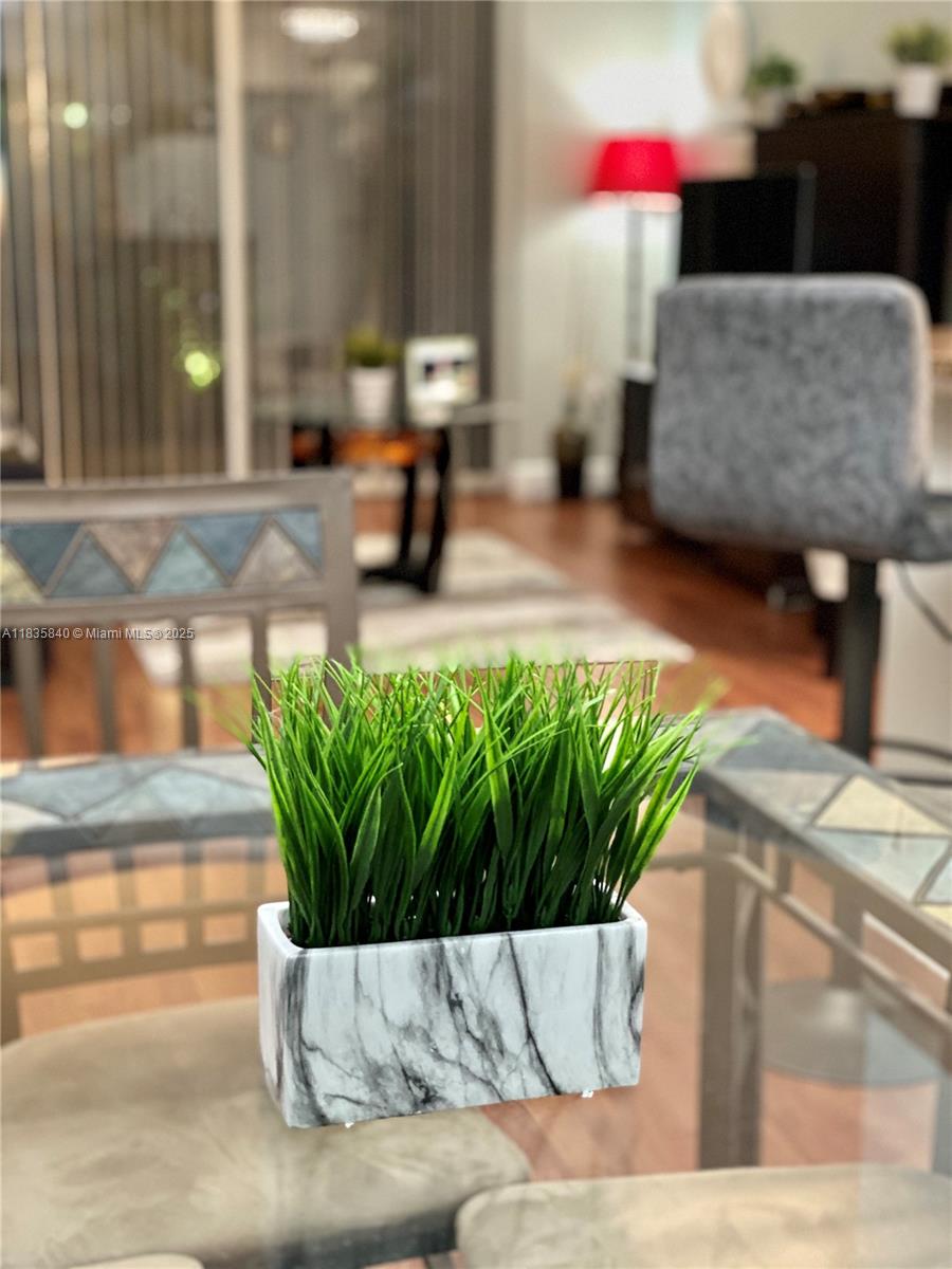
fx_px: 1907
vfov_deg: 36.8
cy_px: 634
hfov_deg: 28.0
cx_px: 476
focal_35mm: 52
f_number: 2
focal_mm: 6
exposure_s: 1/20
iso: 400
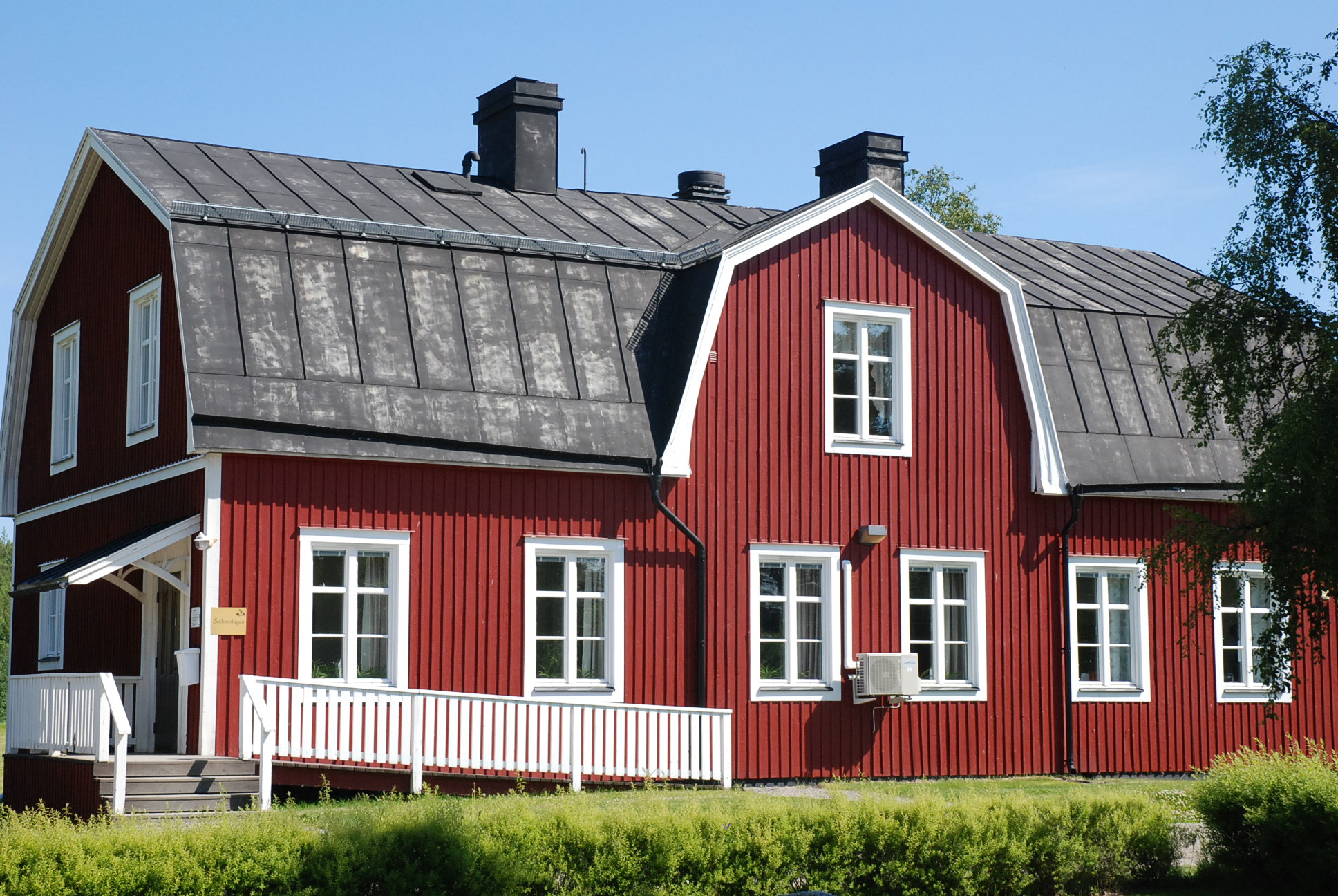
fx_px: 2456
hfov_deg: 30.5
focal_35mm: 66
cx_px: 669
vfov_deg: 20.7
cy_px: 448
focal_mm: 44
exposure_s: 1/500
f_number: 11
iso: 500
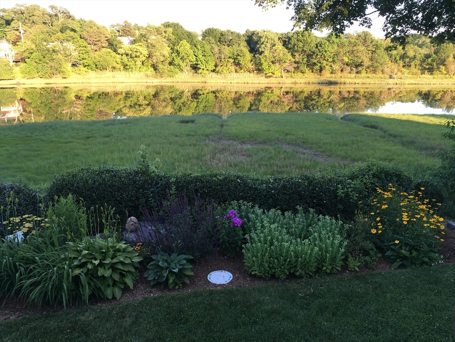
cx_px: 228
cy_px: 171
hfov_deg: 61.7
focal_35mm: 29
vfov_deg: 48.2
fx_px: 381
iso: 25
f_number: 2.2
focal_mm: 4.15
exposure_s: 1/130
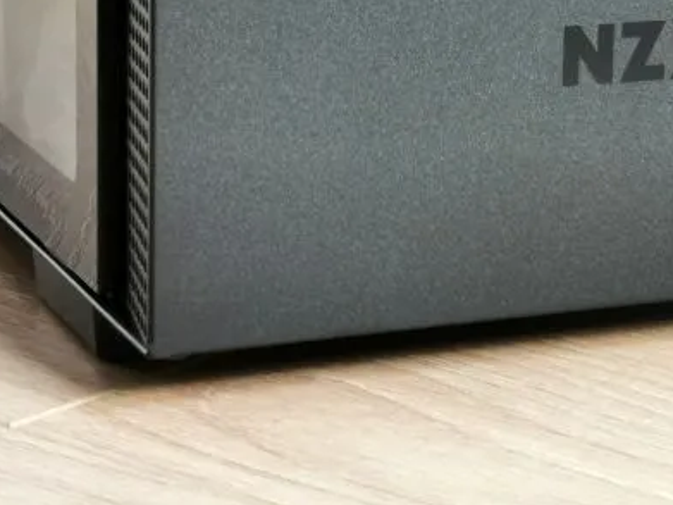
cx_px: 487
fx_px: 2546
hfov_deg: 15.0
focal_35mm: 131
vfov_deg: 11.2
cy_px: 17
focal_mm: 5.56
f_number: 1.6
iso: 200
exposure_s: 1/100
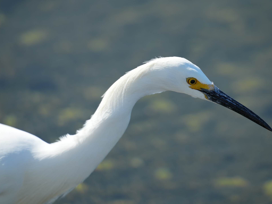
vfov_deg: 2.3
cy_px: 102
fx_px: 5108
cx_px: 141
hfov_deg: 3.1
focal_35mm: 650
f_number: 5.6
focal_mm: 600
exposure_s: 1/500
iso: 250
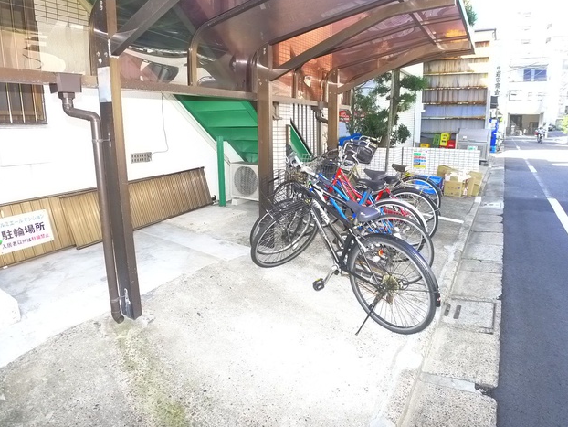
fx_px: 443
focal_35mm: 27
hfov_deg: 65.2
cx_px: 302
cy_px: 192
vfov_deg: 51.3
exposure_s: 1/125
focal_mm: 5.1
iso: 400
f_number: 2.5
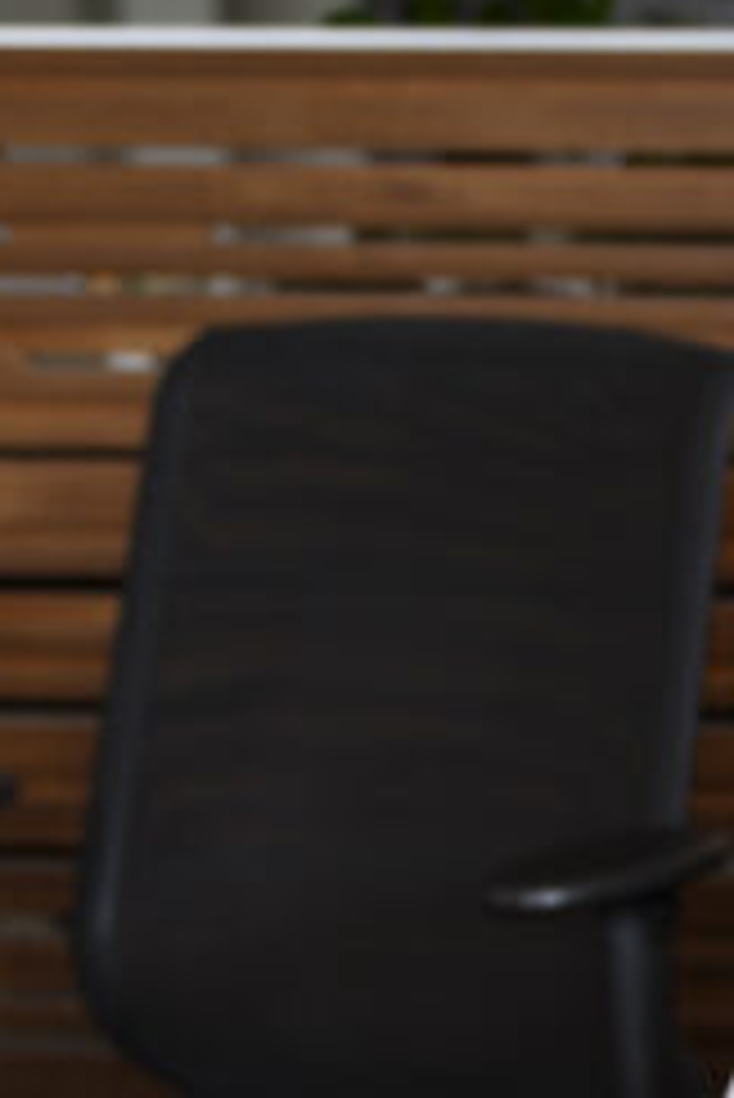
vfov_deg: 13.6
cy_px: 1303
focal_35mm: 147
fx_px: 4489
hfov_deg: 8.8
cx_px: 1454
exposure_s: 1/100
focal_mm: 35
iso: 160
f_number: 2.8
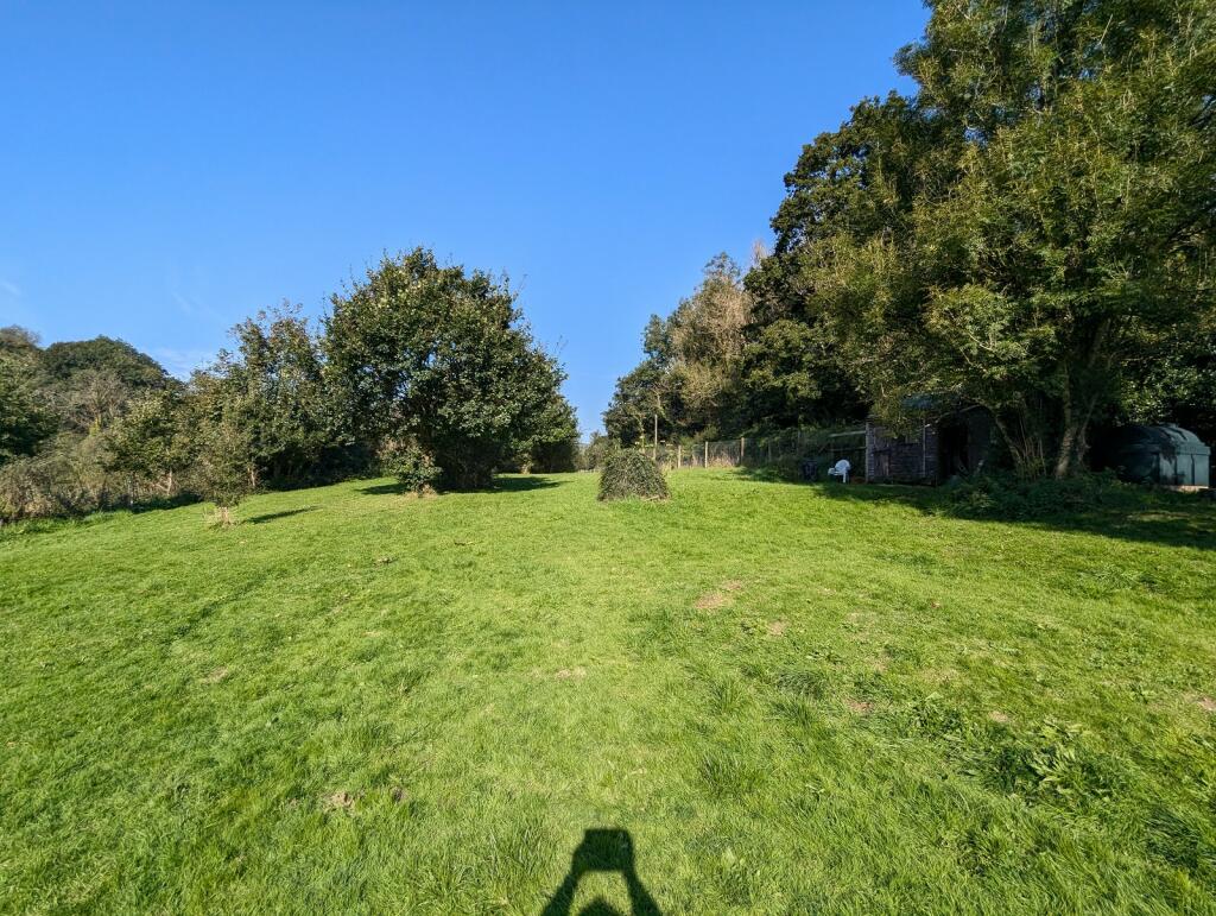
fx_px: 563
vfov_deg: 78.2
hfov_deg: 94.4
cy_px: 458
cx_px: 608
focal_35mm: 16
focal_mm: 2.35
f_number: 2.2
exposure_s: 1/1686
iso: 50
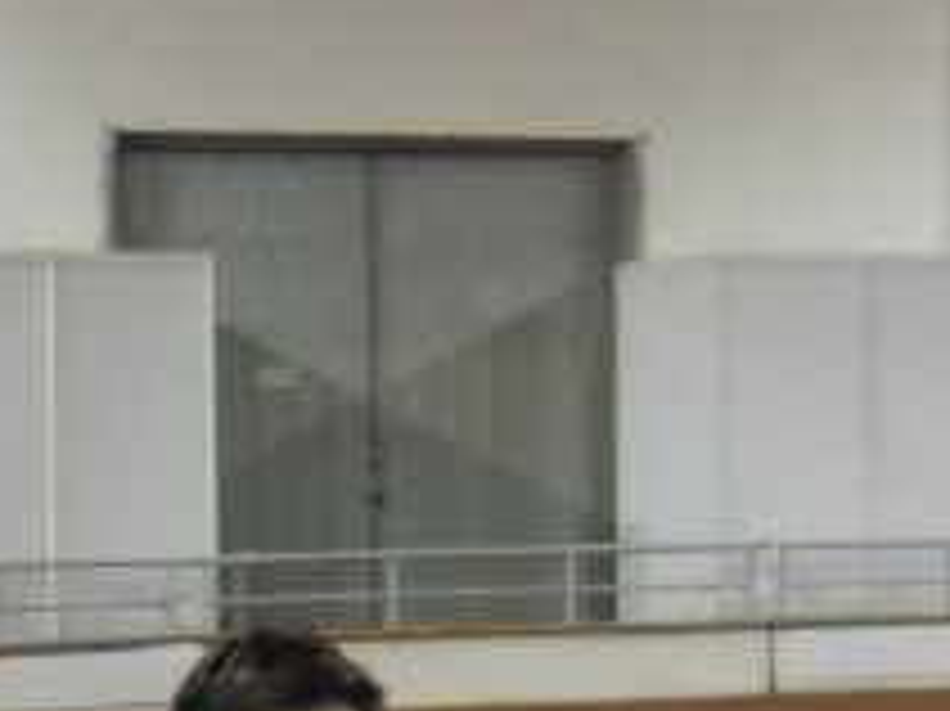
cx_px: -194
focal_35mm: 131
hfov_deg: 14.6
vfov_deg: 11.2
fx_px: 3593
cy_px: 765
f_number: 3.5
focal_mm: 4.9
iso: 200
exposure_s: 1/22
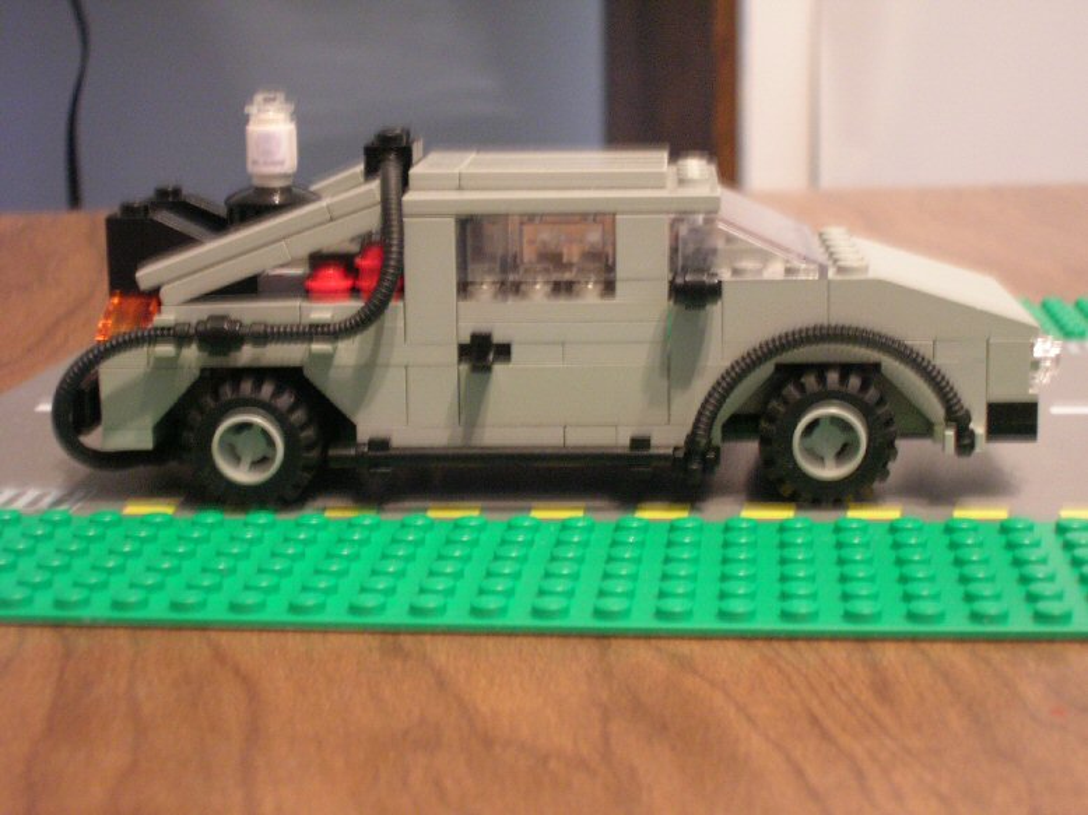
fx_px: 2074
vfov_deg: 22.2
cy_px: 408
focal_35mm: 66
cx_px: 544
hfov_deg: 29.4
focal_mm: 11
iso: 200
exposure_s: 1/1.5
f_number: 3.8
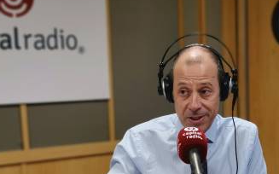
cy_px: 147
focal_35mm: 81
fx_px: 616
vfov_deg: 15.9
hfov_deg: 25.4
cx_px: 179
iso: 160
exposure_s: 1/100
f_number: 1.8
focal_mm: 3.95
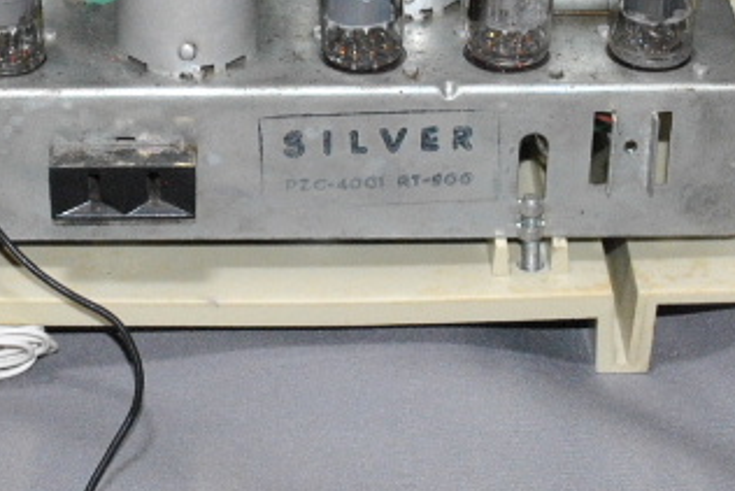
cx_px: 198
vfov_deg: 11.8
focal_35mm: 114
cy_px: -57
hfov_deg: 17.8
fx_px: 2328
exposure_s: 1/60
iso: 800
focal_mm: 30
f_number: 4.8
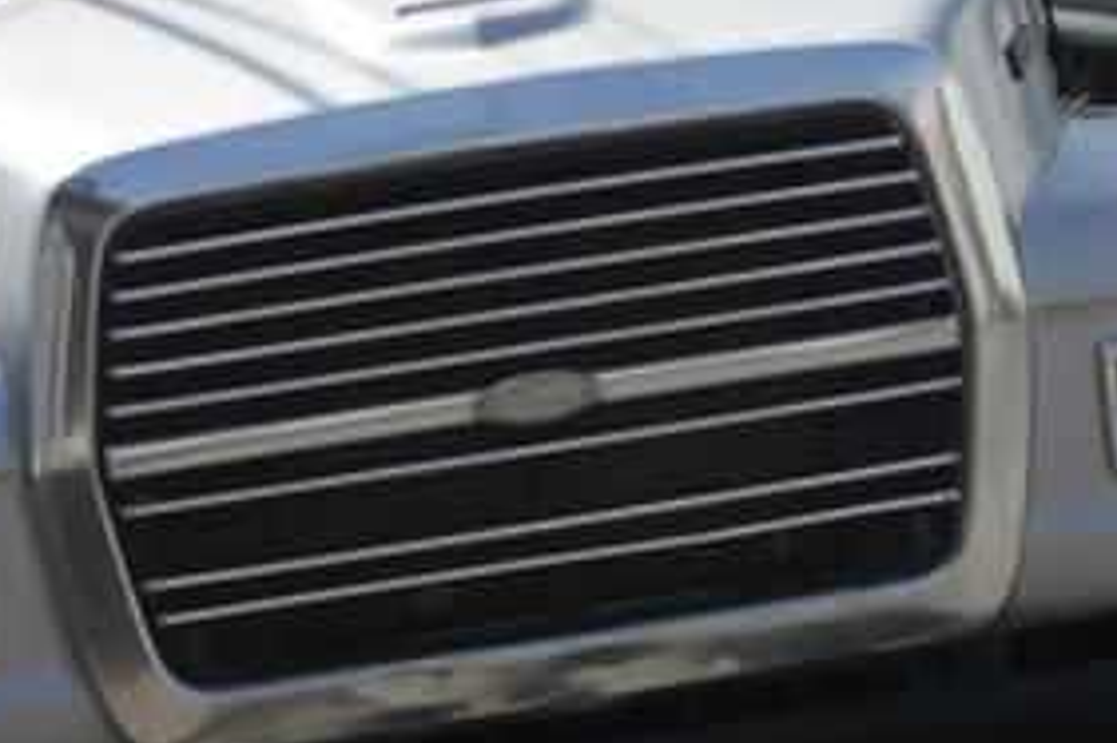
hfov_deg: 7.1
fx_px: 8930
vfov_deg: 4.7
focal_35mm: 288
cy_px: -383
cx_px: 1431
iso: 200
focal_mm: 86
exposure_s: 1/1000
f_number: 6.3
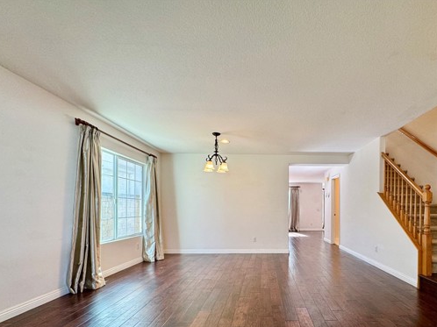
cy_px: 209
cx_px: 271
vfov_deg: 70.1
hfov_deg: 86.2
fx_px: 227
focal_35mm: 18
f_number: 2.2
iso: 100
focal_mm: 2.22
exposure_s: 1/120
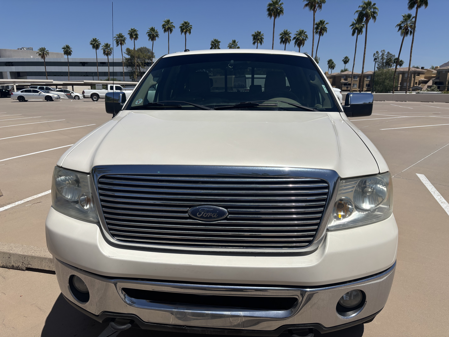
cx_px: 224
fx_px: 337
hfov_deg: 67.3
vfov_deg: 53.1
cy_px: 168
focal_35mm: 26
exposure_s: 1/9091
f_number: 1.6
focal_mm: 5.96
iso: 50
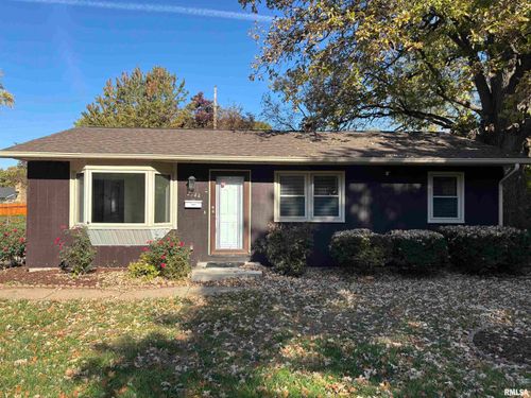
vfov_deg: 53.1
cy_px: 199
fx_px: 399
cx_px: 266
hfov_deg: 67.3
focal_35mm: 26
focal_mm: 5.96
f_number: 1.6
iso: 50
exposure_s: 1/1616
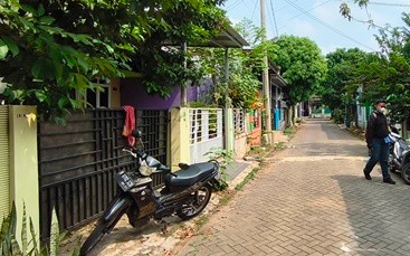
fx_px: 290
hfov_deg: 67.9
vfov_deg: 47.3
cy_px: 105
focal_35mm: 26
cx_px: 282
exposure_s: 1/1634
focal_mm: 1.65
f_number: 2.2
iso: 50
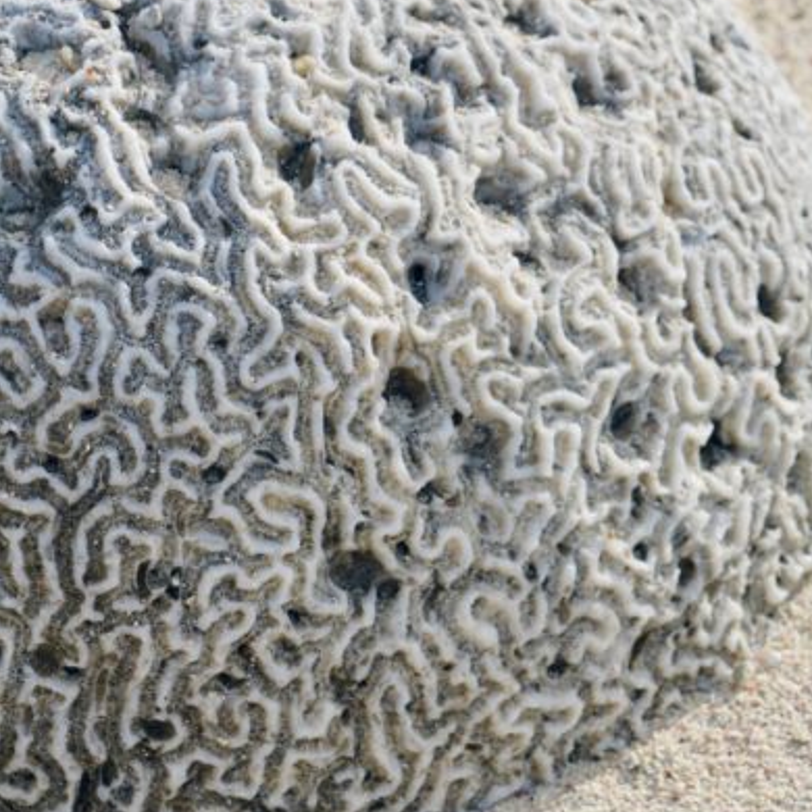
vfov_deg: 5.2
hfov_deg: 5.2
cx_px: 264
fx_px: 8891
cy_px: 411
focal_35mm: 335
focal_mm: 150
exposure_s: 1/250
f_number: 8
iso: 100
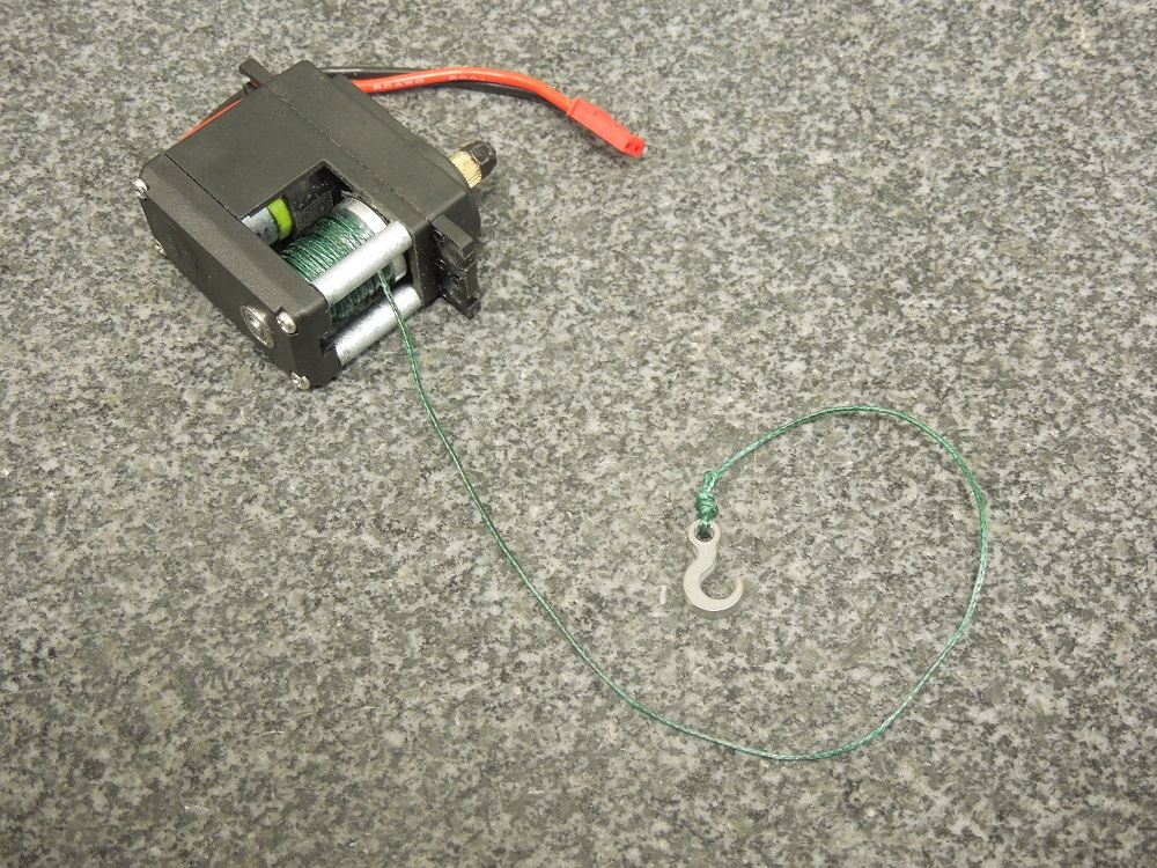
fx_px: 1805
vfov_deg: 27.0
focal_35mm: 54
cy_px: 434
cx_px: 578
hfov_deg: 35.5
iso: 400
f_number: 4.2
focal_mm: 9.8
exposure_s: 1/13
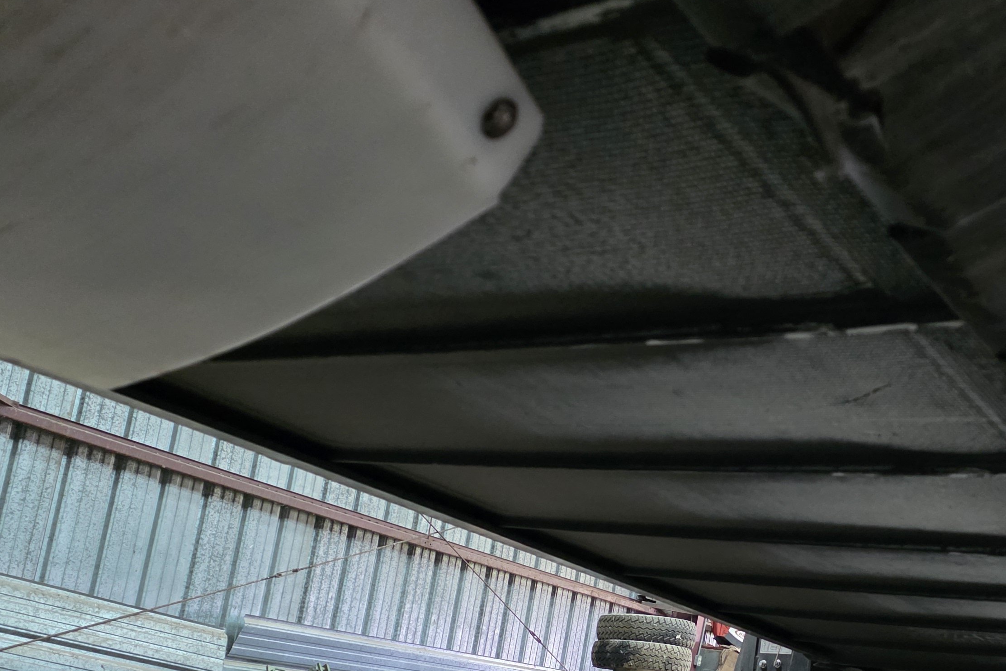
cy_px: 550
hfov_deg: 44.7
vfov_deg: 30.3
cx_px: 680
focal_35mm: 43
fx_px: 1202
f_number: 1.7
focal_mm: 6.3
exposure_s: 1/120
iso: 1250
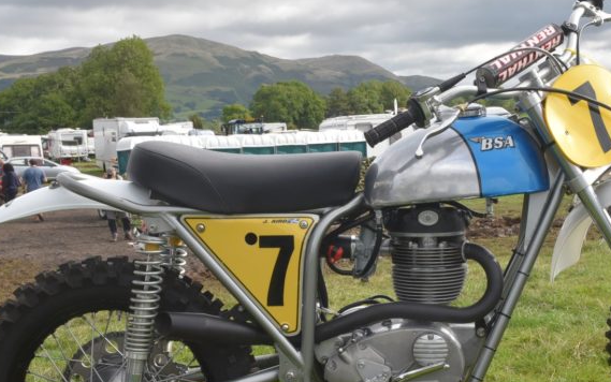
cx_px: 391
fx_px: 899
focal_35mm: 54
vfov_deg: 23.8
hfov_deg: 37.2
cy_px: 282
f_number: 18
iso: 1600
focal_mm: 29
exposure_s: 1/500
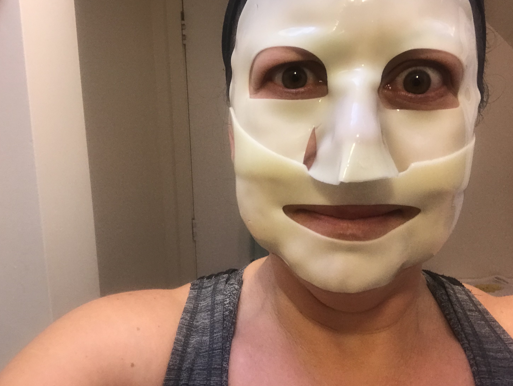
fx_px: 504
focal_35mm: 34
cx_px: 262
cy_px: 185
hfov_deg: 53.9
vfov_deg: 41.8
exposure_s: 1/33
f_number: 2.2
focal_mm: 2.87
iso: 100
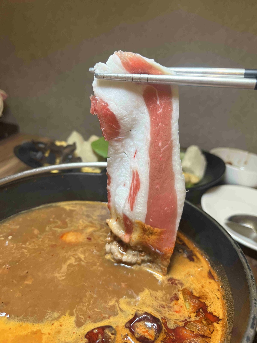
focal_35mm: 26
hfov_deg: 53.1
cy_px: 172
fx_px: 257
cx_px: 128
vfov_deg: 67.3
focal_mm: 5.7
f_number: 1.5
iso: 100
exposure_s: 1/120
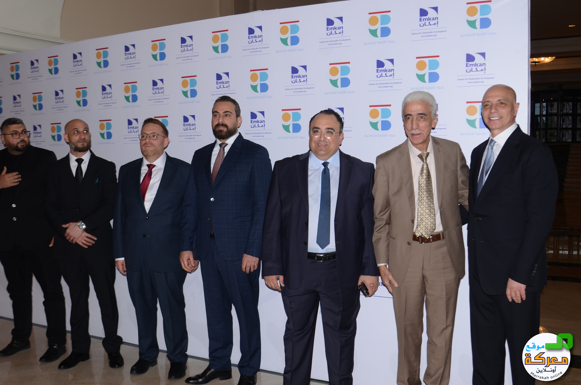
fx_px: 580
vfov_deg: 36.7
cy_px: 192
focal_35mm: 36
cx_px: 290
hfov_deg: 53.2
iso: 250
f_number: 4.5
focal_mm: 24
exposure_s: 1/250
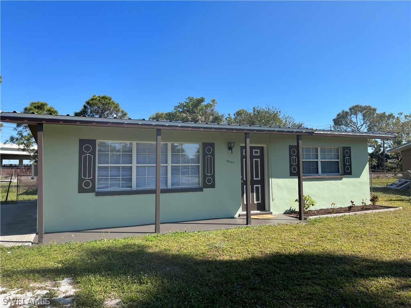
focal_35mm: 26
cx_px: 206
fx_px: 309
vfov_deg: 53.1
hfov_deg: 67.3
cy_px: 154
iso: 50
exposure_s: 1/2755
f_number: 1.6
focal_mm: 5.1
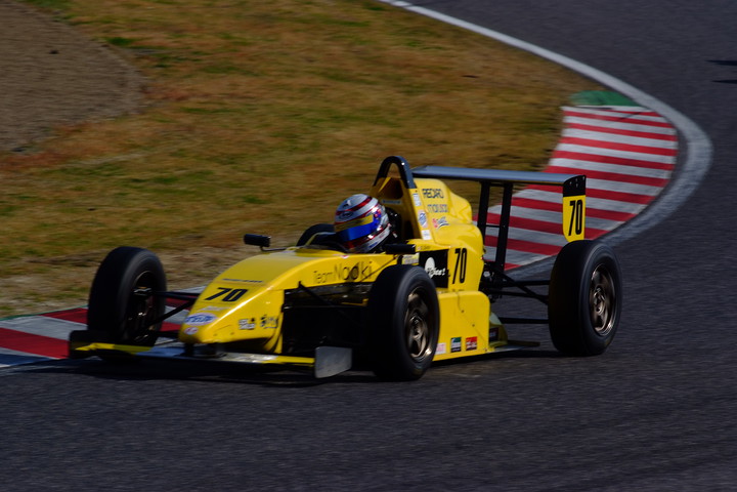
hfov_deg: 4.6
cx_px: 368
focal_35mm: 450
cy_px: 246
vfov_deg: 3.1
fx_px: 9212
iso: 100
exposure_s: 1/250
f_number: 11
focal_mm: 300
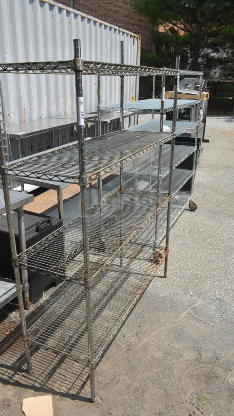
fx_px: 320
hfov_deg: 40.2
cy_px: 204
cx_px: 110
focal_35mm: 29
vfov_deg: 66.1
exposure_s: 1/500
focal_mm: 18
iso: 200
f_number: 8
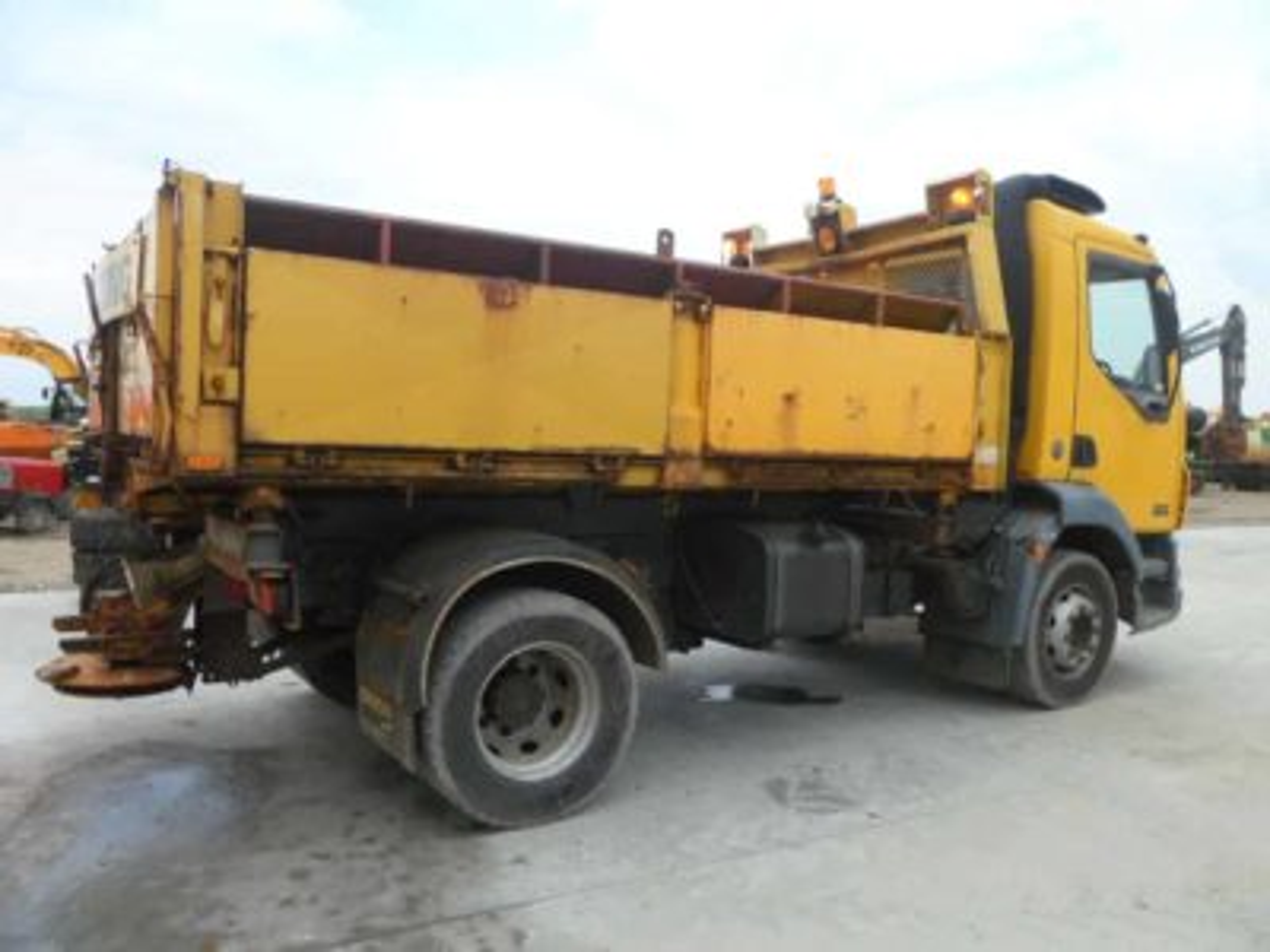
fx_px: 991
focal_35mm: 27
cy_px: 476
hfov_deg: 65.3
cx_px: 635
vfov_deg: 51.4
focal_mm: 4.9
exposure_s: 1/500
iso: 80
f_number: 3.5
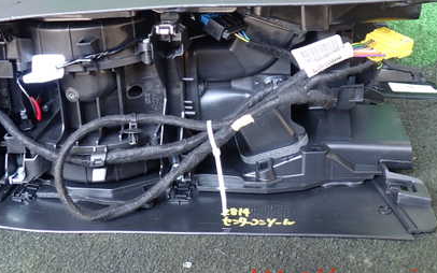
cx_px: 172
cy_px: 52
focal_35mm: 47
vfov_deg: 26.9
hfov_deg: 42.4
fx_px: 560
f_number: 2.3
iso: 200
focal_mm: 5.4
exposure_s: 1/40
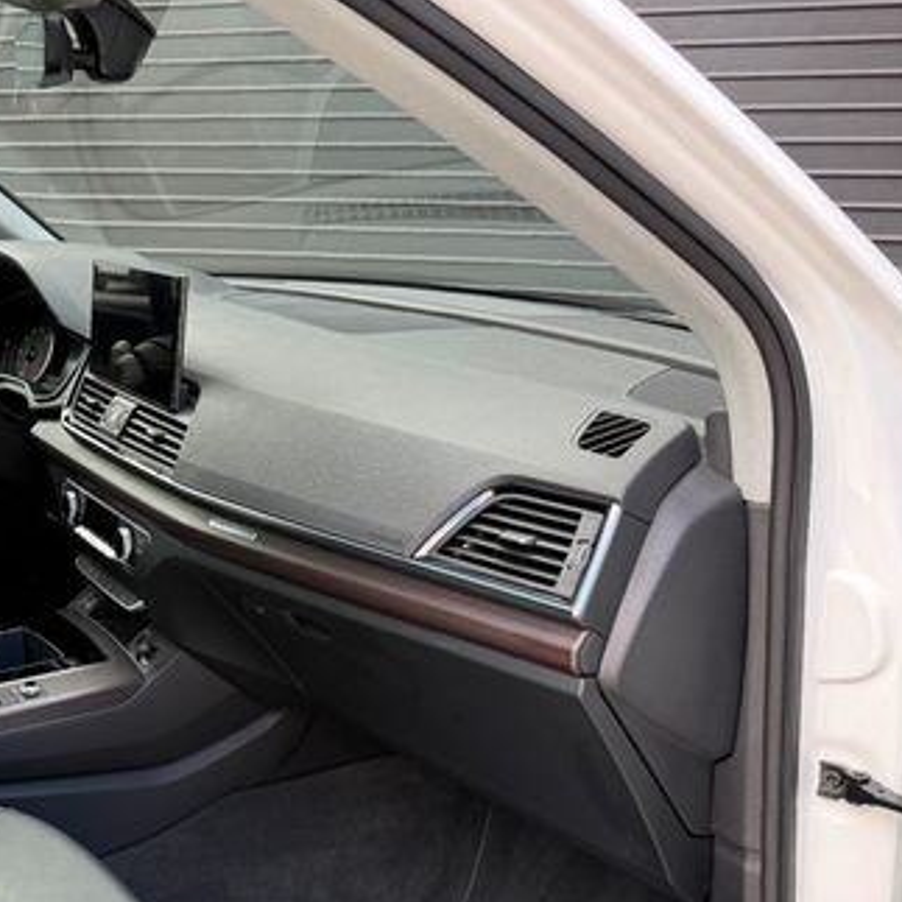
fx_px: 1238
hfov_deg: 37.7
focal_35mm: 42
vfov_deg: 39.1
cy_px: 662
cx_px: 112
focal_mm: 6.76
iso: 125
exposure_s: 1/243
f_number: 1.78
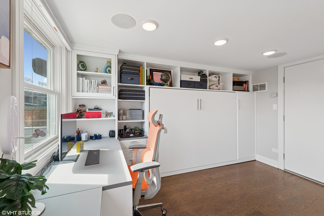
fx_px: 135
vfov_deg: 77.4
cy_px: 108
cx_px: 162
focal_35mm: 15
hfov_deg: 100.4
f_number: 8
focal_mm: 15
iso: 200
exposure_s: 1/60
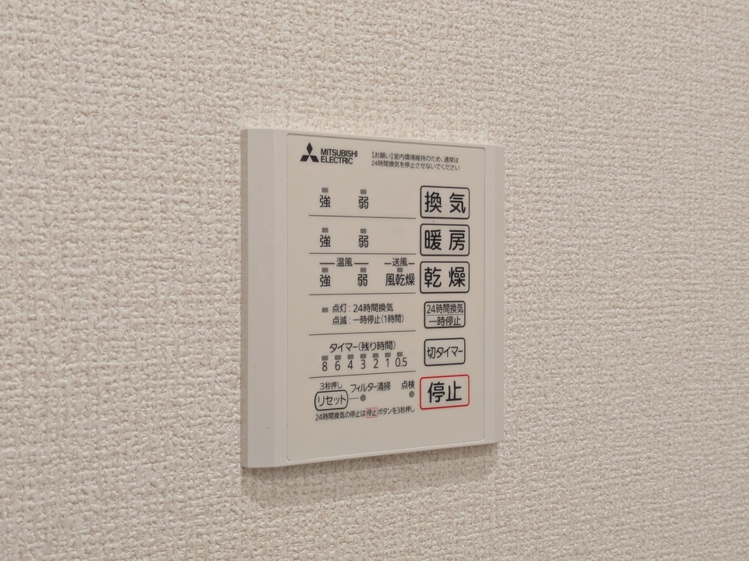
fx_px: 1104
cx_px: 374
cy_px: 280
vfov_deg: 28.6
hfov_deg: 37.5
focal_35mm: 51
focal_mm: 5.43
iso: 76
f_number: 1.89
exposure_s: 1/33.3
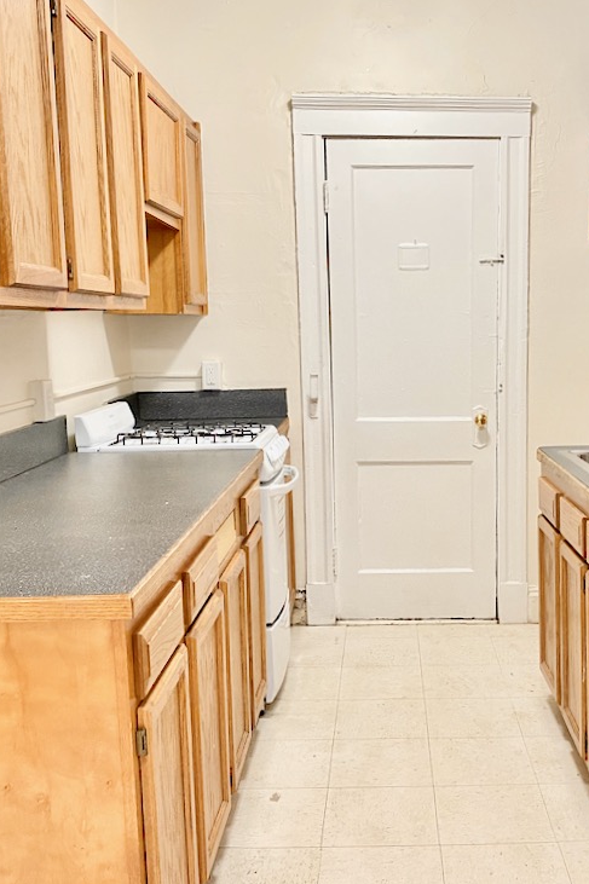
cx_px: 416
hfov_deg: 35.4
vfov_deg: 51.9
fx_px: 908
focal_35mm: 37
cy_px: 451
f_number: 1.8
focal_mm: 4.25
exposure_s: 1/60
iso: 320
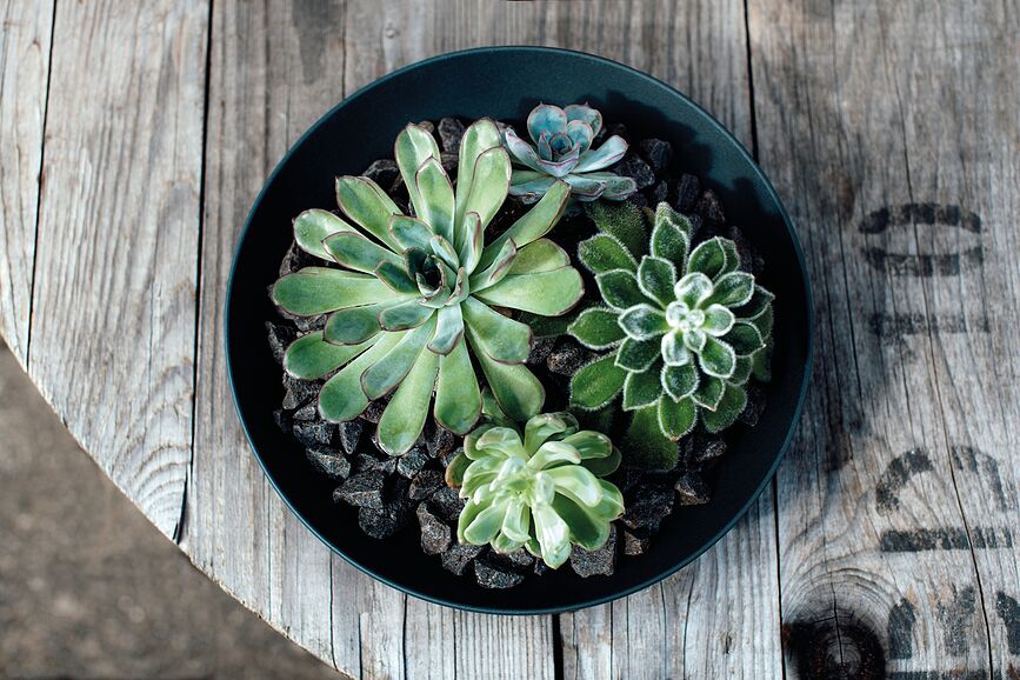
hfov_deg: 39.6
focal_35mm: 50
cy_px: 340
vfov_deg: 27.0
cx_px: 510
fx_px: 1417
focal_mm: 50
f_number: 4.5
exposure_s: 1/400
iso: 100
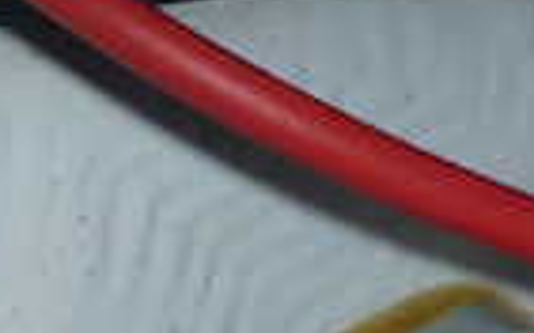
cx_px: -776
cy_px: 1018
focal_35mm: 168
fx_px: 2444
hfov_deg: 10.6
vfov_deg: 7.0
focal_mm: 4.9
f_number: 3.3
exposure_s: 1/60
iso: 100
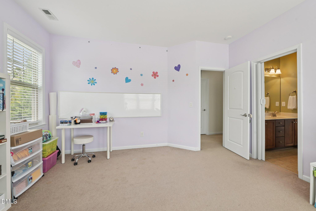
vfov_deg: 81.2
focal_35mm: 14
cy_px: 106
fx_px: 123
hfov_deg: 104.3
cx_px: 158
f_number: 9
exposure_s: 1/13
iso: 200
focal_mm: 14
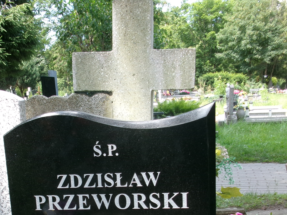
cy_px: 206
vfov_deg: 25.9
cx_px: 92
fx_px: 448
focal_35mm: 54
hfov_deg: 35.1
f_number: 3.9
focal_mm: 5.1
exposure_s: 1/110
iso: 100
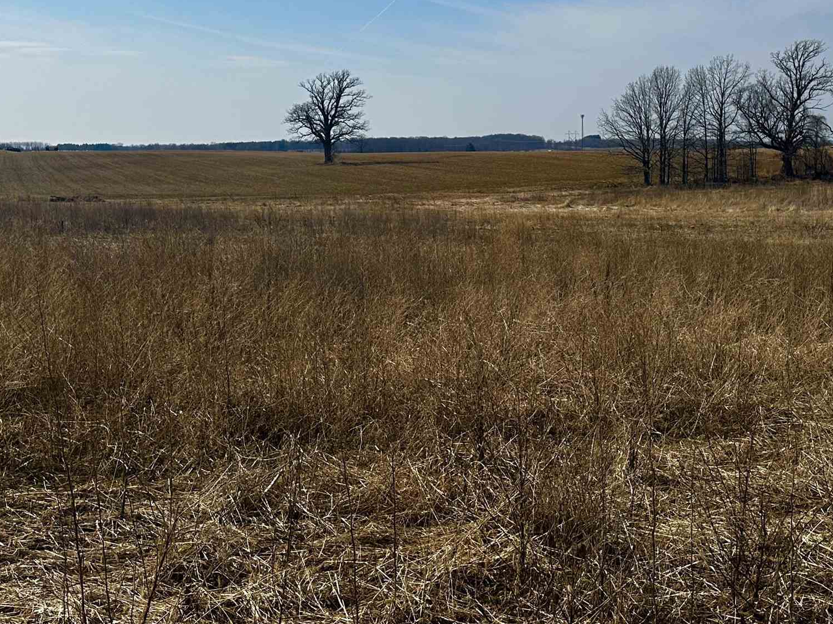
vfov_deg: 29.4
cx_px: 537
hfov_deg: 38.6
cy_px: 193
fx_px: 1179
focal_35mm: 49
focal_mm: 6.86
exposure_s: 1/8929
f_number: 1.78
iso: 80
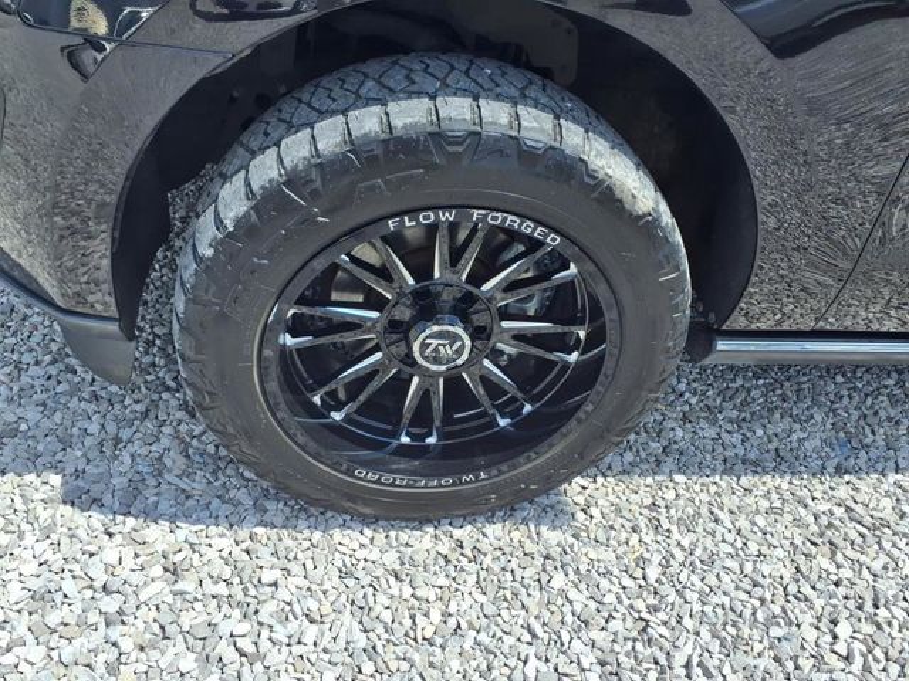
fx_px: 709
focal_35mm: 27
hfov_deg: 65.3
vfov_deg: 51.4
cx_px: 454
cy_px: 340
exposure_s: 1/1250
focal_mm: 3.58
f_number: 1.9
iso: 40
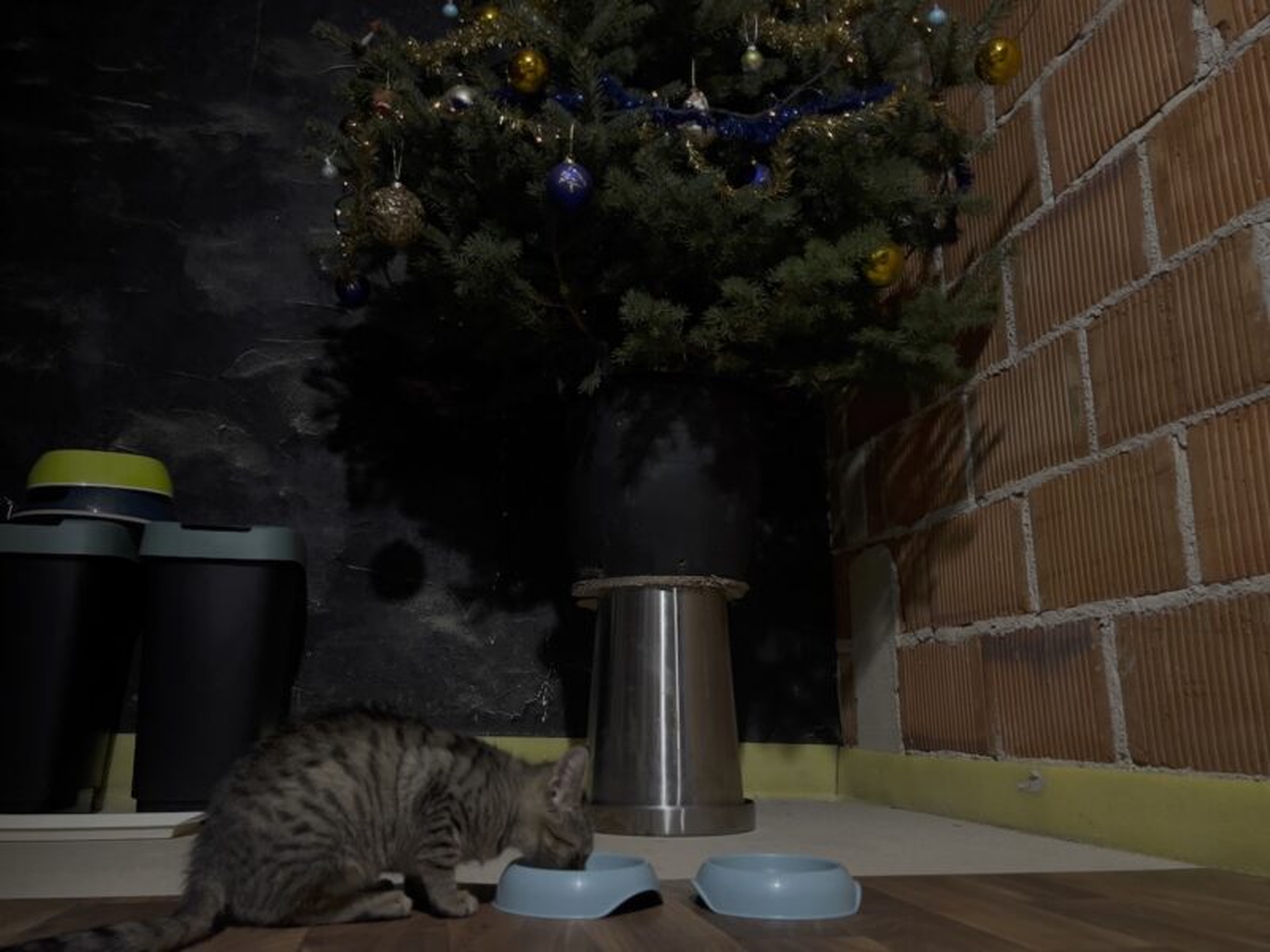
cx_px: 635
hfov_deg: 67.3
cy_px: 476
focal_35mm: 26
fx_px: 954
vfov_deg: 53.1
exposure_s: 1/25
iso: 500
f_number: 1.5
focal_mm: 5.7
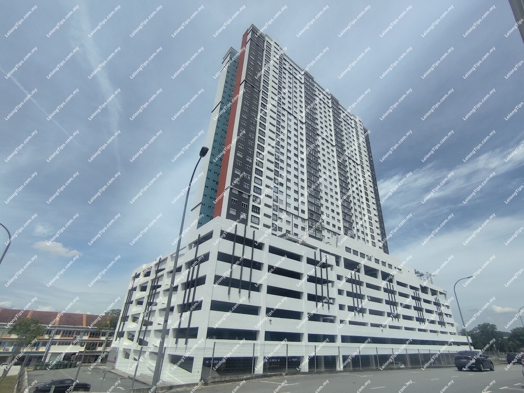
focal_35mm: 16
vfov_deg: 78.1
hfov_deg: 94.5
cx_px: 262
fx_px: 242
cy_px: 196
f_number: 2.2
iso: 50
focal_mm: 1.65
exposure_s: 1/1997
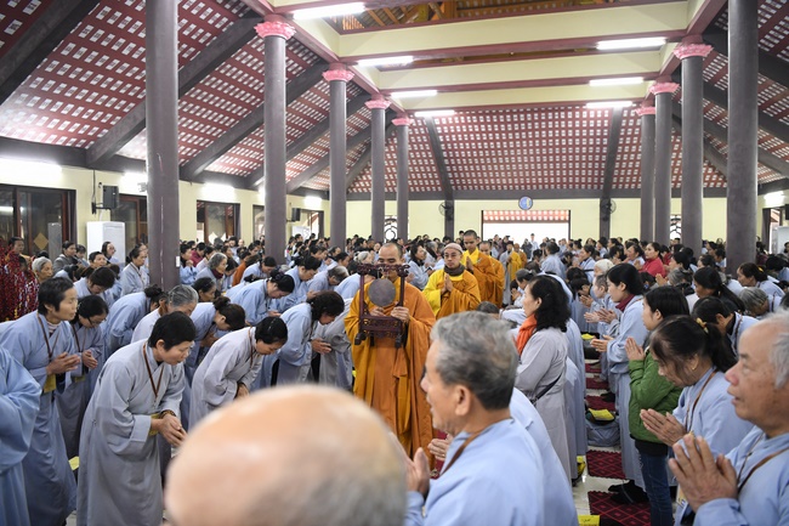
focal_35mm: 24
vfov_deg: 53.1
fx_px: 526
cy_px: 263
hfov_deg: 73.8
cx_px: 394
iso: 3200
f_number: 2.8
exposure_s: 1/125
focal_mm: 24
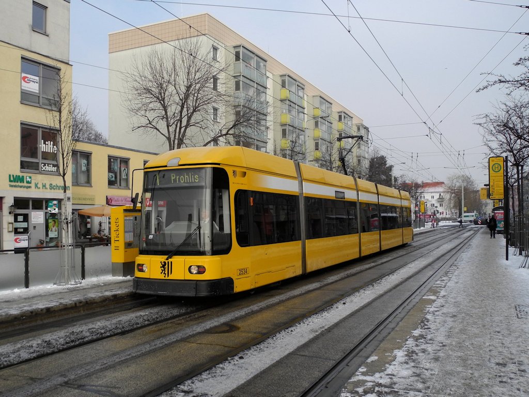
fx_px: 428
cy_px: 198
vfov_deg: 49.7
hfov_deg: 63.4
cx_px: 264
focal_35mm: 28
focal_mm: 6
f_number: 3.2
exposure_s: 1/1054
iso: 100
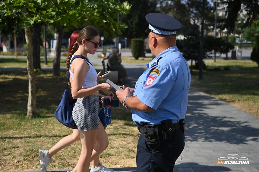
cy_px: 82
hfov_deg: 38.9
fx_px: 367
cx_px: 123
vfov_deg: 26.5
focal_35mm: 51
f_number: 2.8
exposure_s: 1/8000
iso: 250
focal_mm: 46
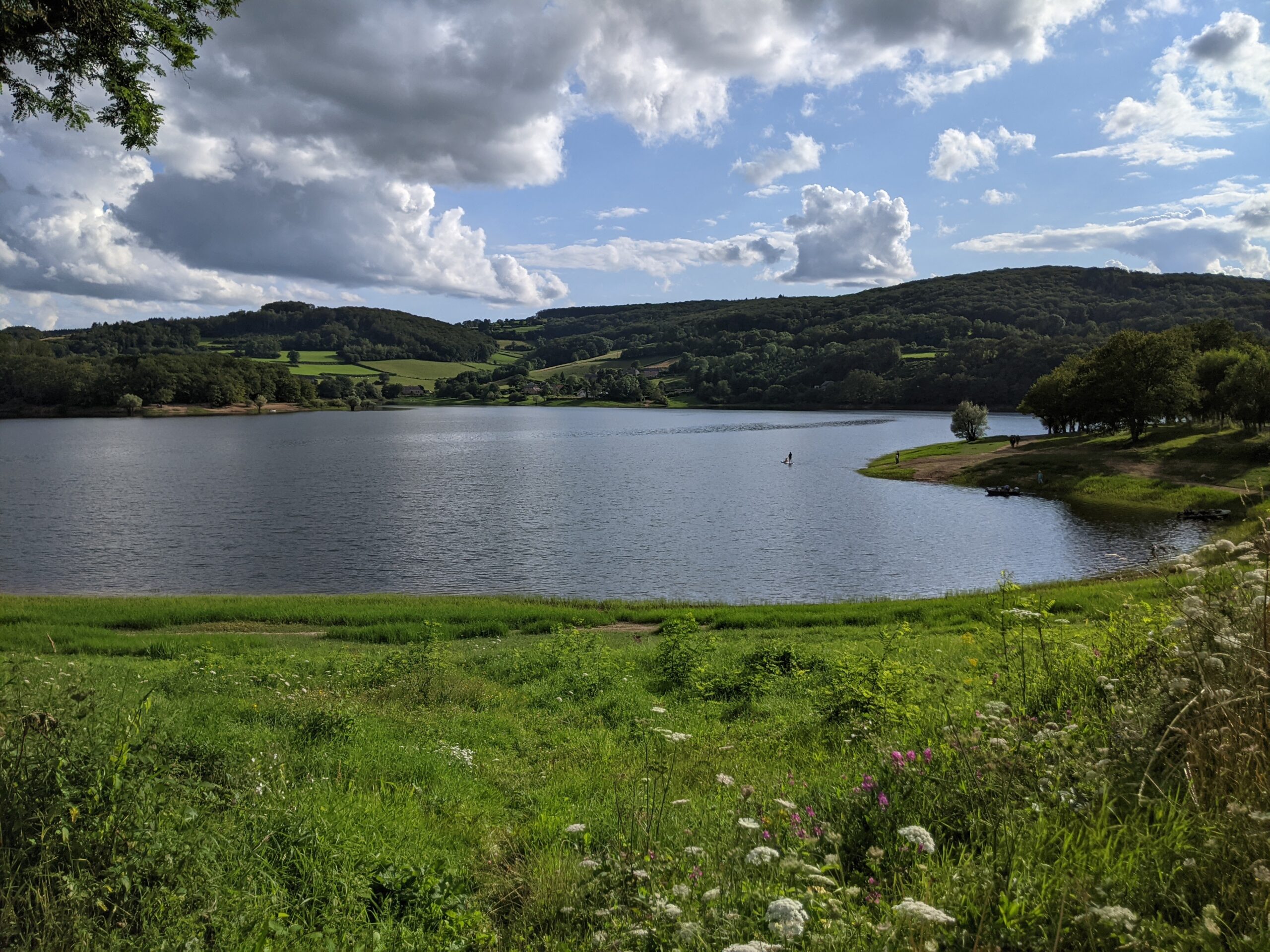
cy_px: 476
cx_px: 635
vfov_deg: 51.4
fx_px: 991
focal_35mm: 27
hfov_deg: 65.3
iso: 64
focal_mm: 4.44
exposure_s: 1/7812
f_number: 1.8
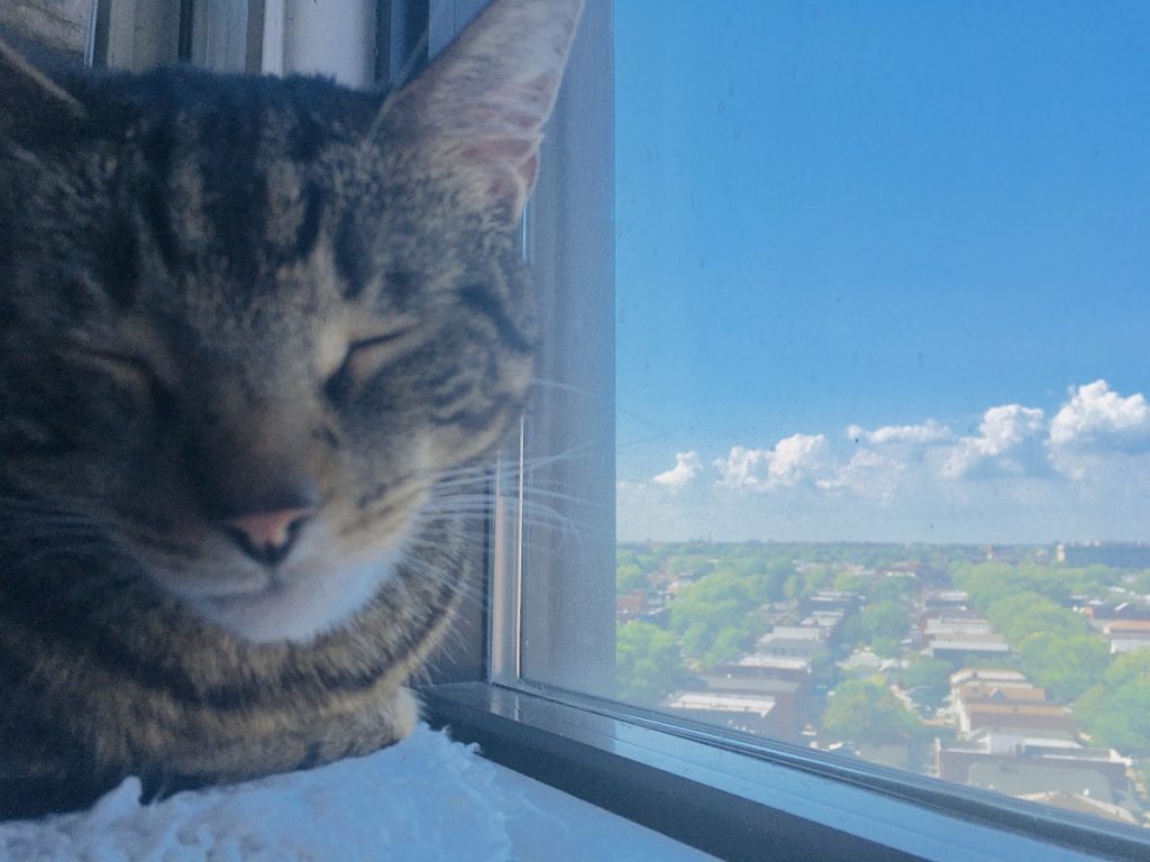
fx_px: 963
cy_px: 431
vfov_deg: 48.2
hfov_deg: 61.7
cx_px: 575
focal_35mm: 29
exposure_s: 1/761
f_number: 2.2
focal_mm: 4.15
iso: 25
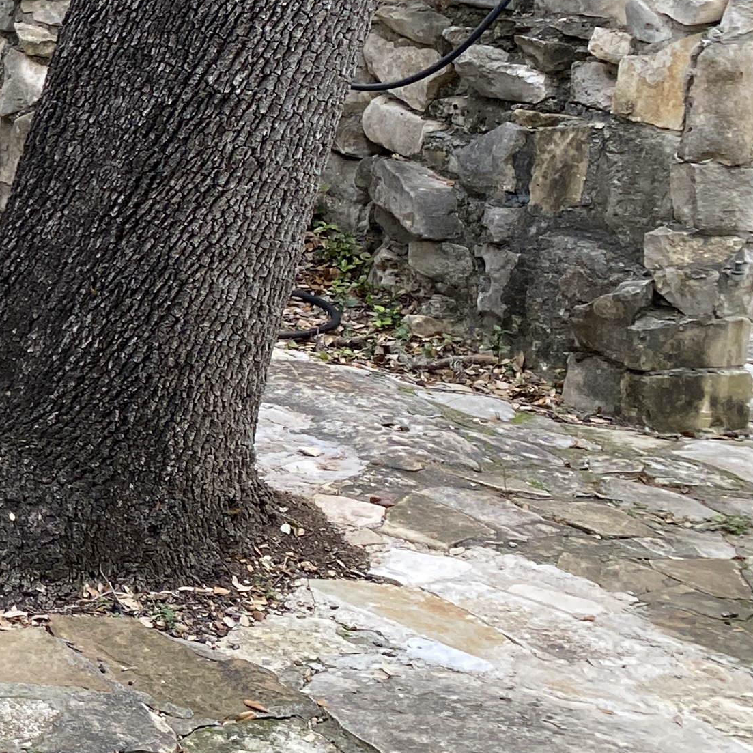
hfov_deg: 17.1
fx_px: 2067
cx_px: -593
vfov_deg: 20.4
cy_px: 160
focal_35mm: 84
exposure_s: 1/121
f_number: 1.8
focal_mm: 4.25
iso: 100
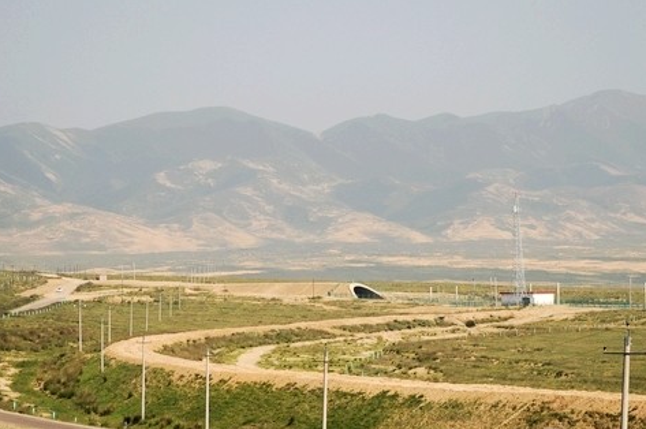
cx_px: 346
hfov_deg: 11.9
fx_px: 3094
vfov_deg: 7.9
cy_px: 244
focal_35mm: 173
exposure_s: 1/1600
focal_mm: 85
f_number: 6.3
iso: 200
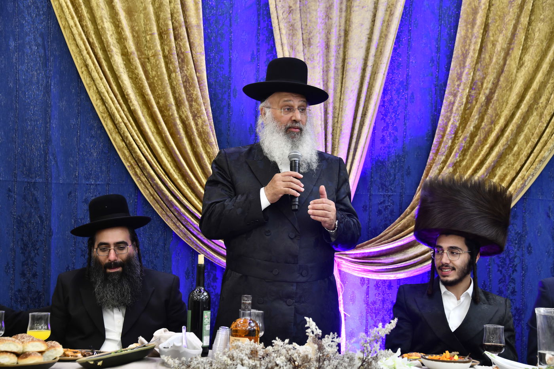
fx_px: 1200
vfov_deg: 17.5
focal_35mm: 78
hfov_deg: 26.0
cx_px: 277
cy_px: 184
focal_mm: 78
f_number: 5
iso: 640
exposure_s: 1/100
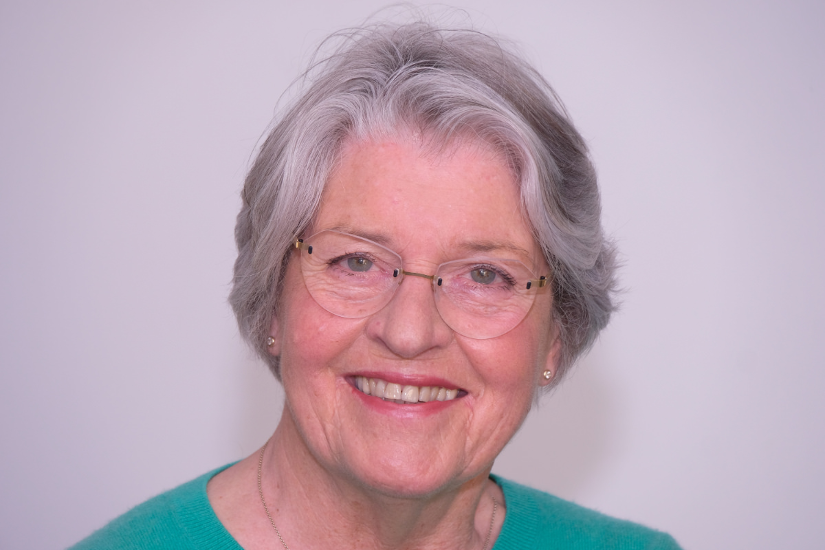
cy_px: 275
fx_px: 4652
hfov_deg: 10.1
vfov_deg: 6.8
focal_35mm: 203
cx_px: 412
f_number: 5.6
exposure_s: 1/125
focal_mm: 135
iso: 1000
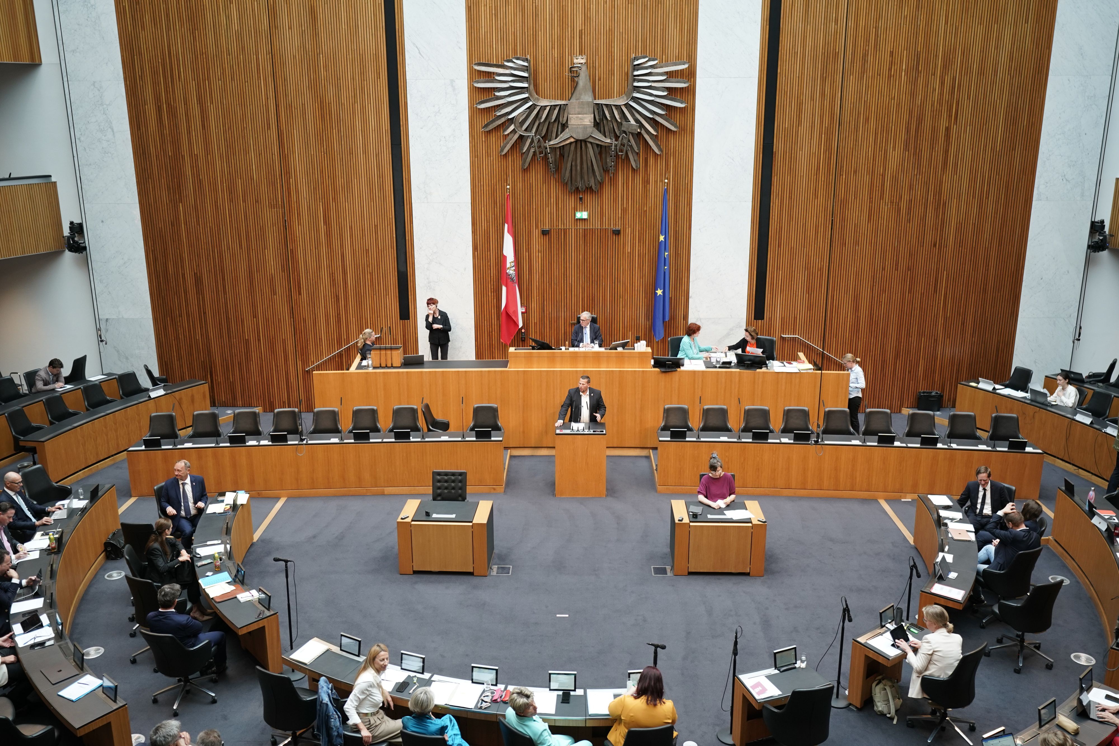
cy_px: 373
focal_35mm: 30
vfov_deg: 43.6
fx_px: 932
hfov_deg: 61.9
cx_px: 560
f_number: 2.8
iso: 800
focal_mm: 30
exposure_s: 1/400
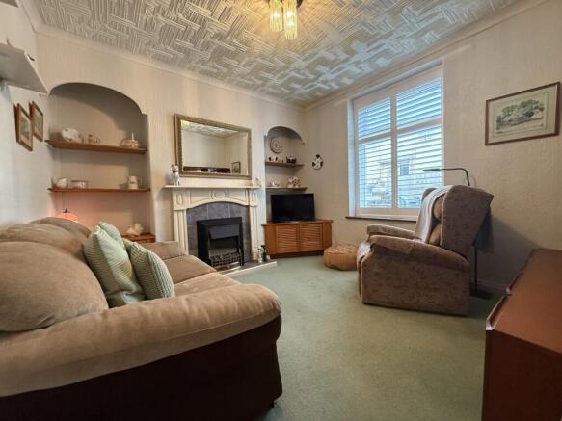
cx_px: 281
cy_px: 210
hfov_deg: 102.1
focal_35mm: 14
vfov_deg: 85.7
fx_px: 227
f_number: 2.2
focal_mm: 2.22
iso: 640
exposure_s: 1/100
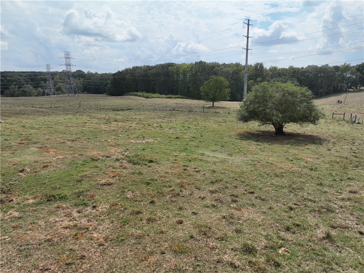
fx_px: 252
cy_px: 136
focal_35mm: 24
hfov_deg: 71.6
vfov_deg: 56.8
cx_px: 182
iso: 190
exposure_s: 1/500
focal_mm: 12.29
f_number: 2.8
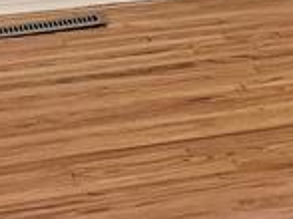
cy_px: -348
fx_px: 1412
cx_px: 502
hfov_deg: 11.1
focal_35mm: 167
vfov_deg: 8.0
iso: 160
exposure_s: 1/120
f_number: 1.78
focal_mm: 6.86
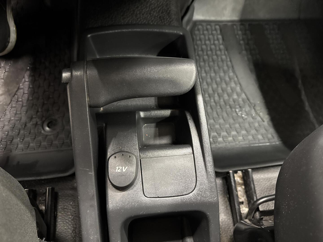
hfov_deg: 71.6
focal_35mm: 24
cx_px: 162
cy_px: 121
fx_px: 224
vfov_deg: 56.8
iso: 1000
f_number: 1.78
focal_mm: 6.76
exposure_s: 1/38
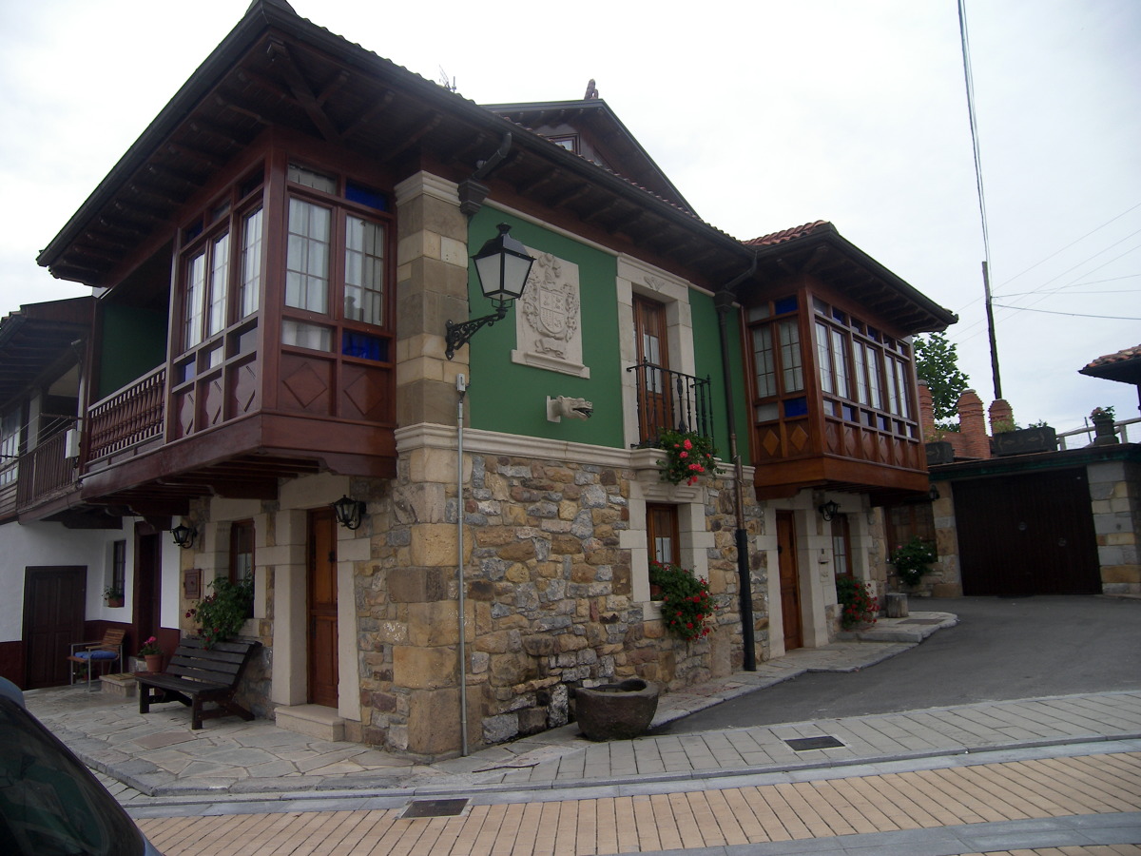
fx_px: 791
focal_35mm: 24
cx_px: 570
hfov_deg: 71.6
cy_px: 428
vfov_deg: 56.8
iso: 50
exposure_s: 1/160
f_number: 2.8
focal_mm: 5
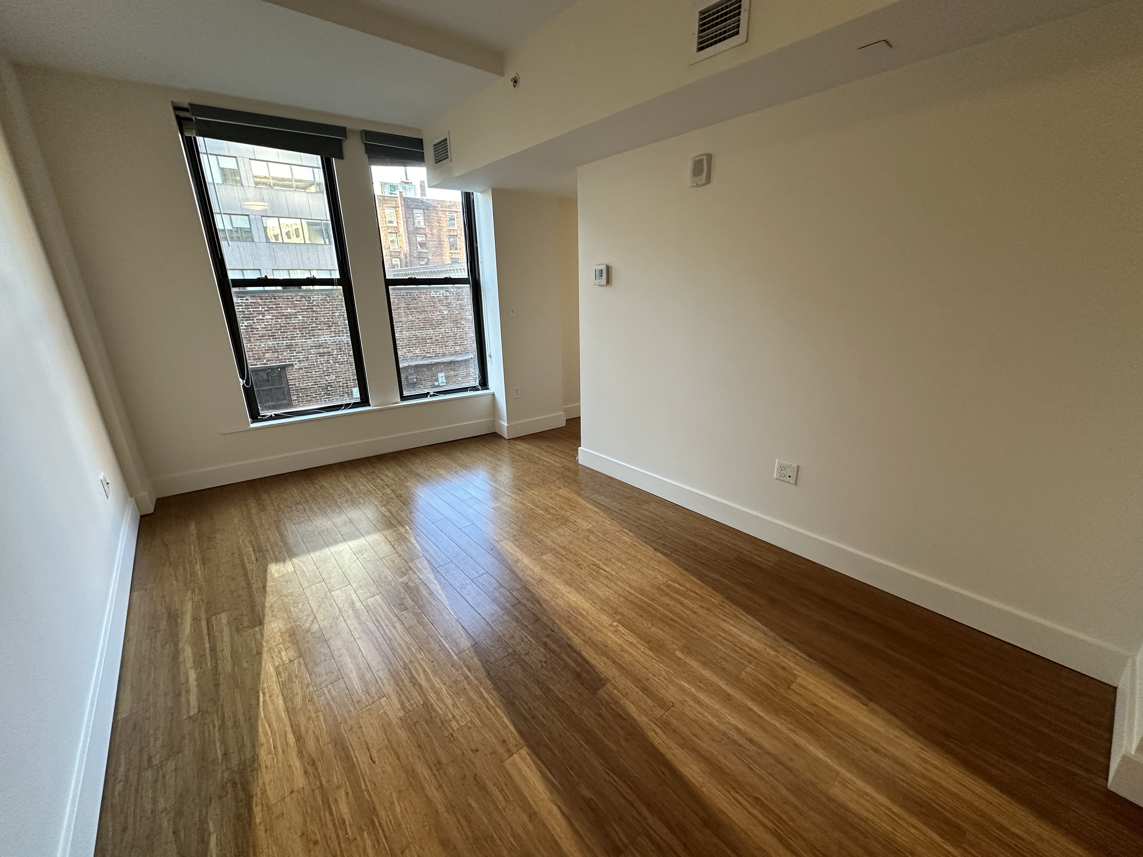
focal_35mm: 14
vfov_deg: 85.7
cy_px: 428
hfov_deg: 102.1
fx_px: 462
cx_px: 572
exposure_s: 1/120
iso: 250
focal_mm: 2.22
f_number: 2.2
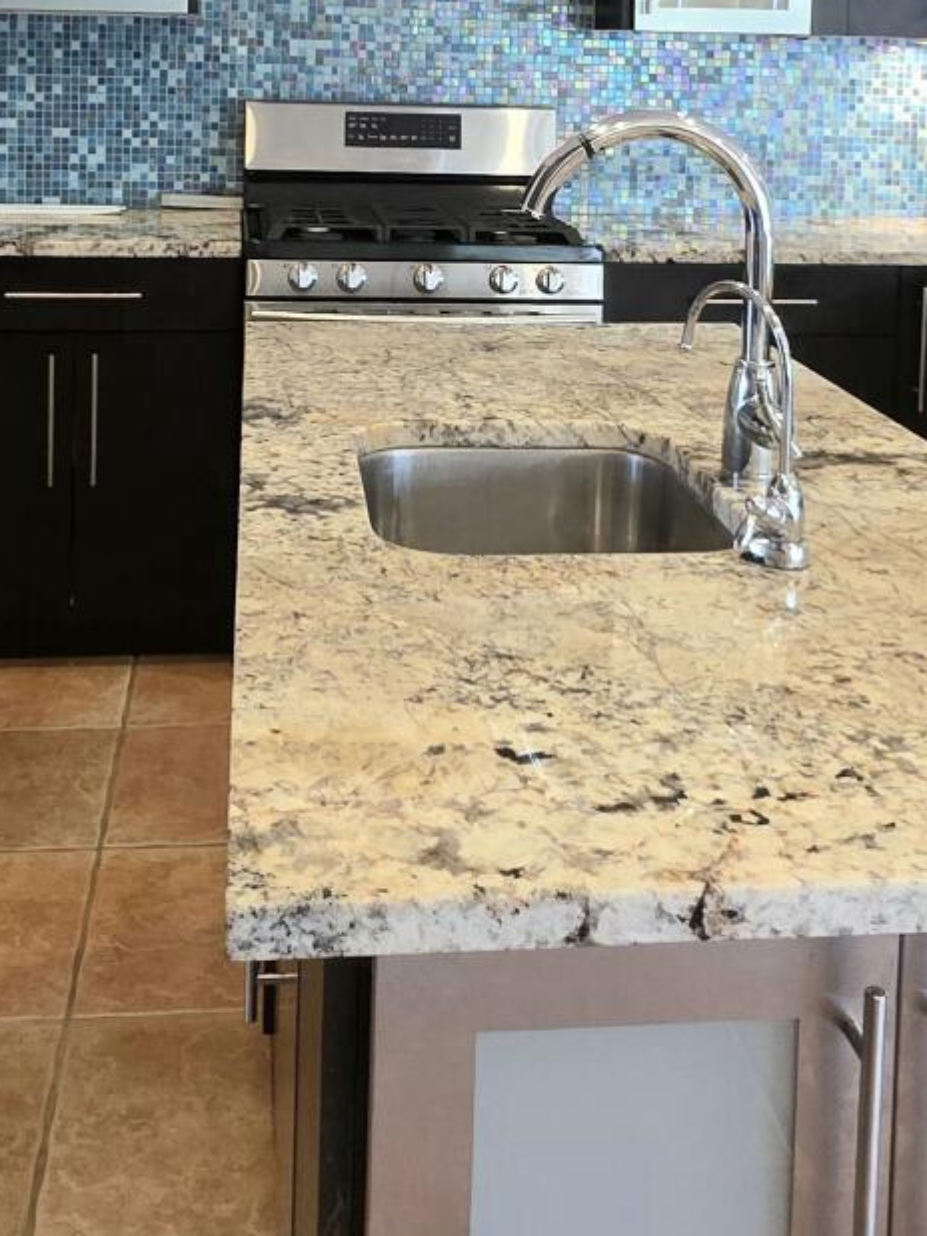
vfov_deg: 41.2
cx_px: 432
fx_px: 1500
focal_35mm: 42
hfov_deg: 34.3
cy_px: 120
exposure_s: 1/60.2
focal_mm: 2.2
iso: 320
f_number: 1.9
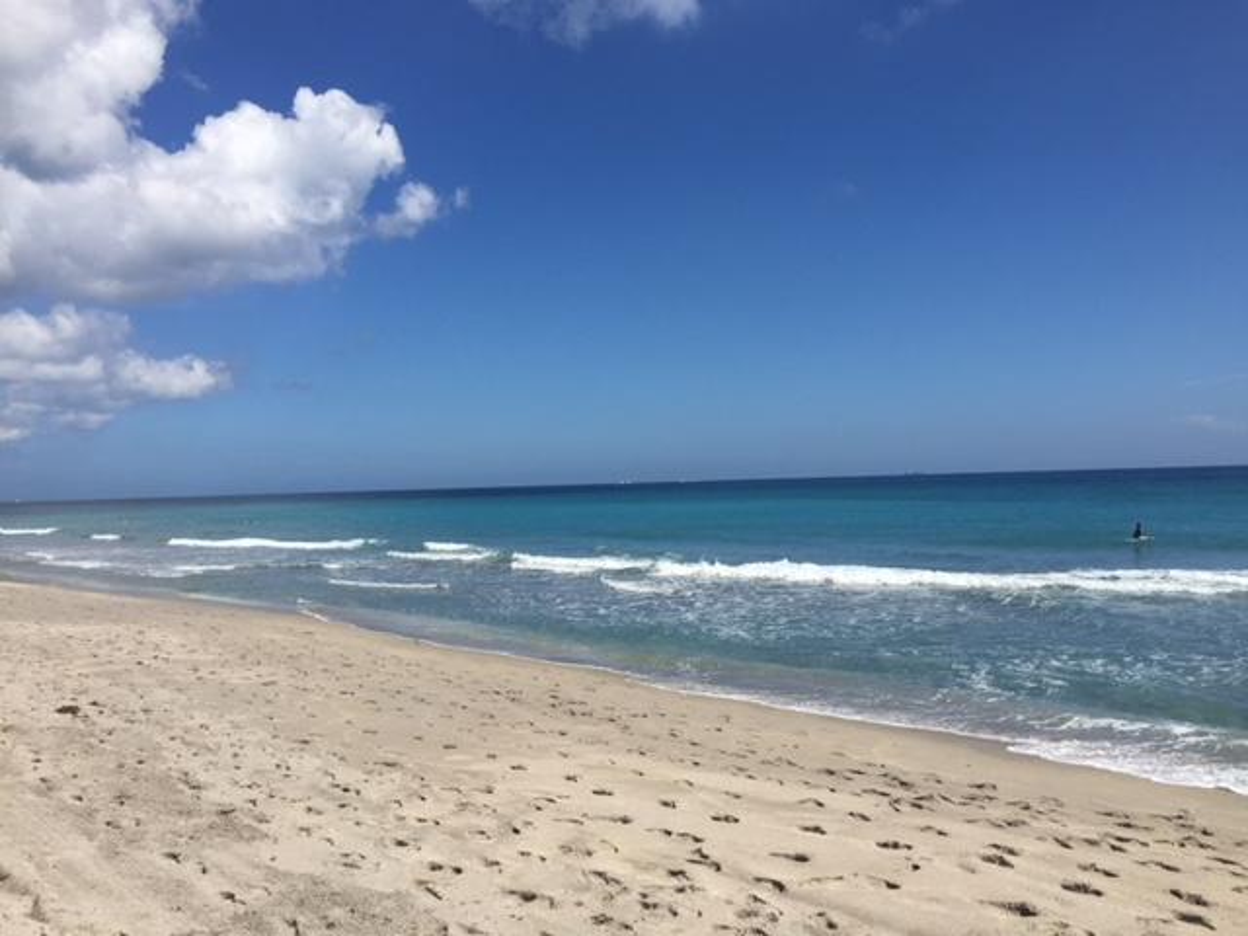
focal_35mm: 29
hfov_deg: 61.7
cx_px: 624
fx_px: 1046
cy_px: 468
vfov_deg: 48.2
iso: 32
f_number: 2.2
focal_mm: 4.15
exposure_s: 1/3968
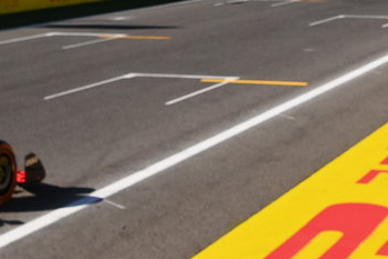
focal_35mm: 110
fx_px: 1186
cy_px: -41
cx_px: 327
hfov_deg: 18.4
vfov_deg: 12.2
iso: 400
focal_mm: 24
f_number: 5
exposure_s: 1/8000
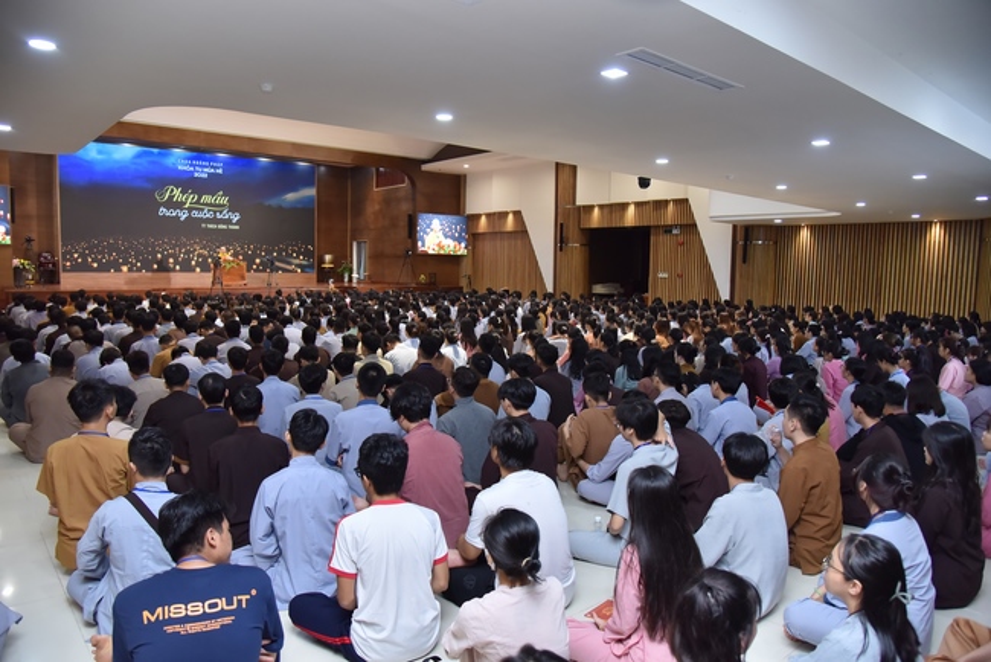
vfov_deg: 53.2
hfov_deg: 73.7
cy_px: 331
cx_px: 496
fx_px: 661
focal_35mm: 24
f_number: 4.5
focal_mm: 24
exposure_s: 1/125
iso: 1250
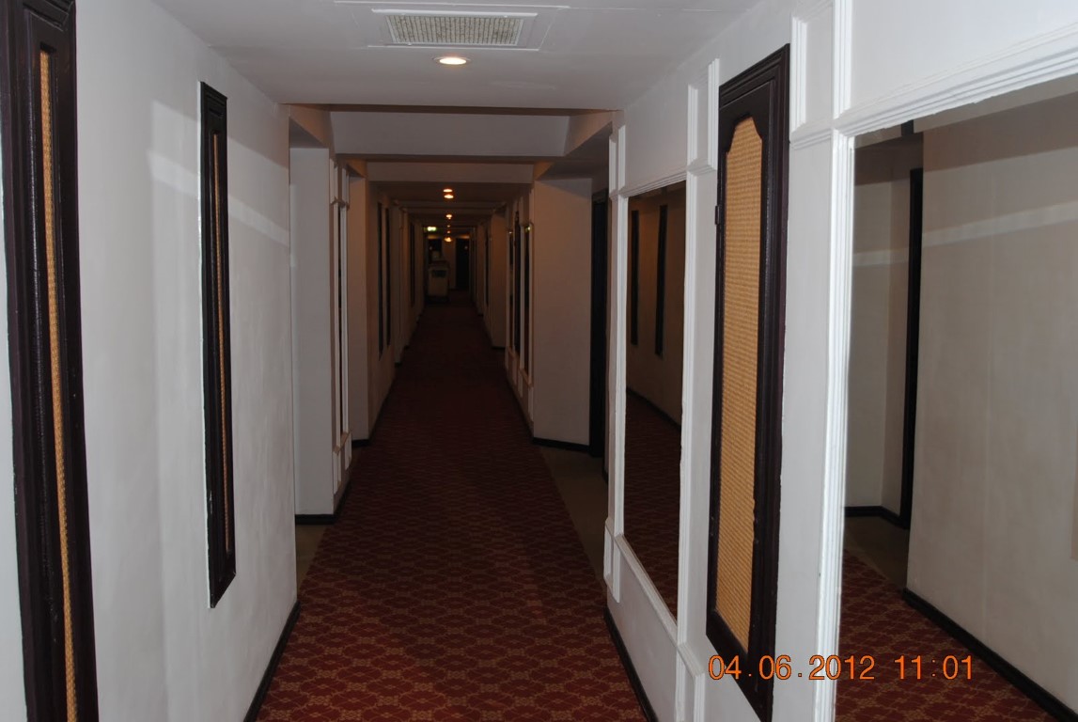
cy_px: 361
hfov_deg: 53.1
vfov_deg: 37.0
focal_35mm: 36
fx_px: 1079
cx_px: 539
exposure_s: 1/60
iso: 200
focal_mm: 24
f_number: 4.5
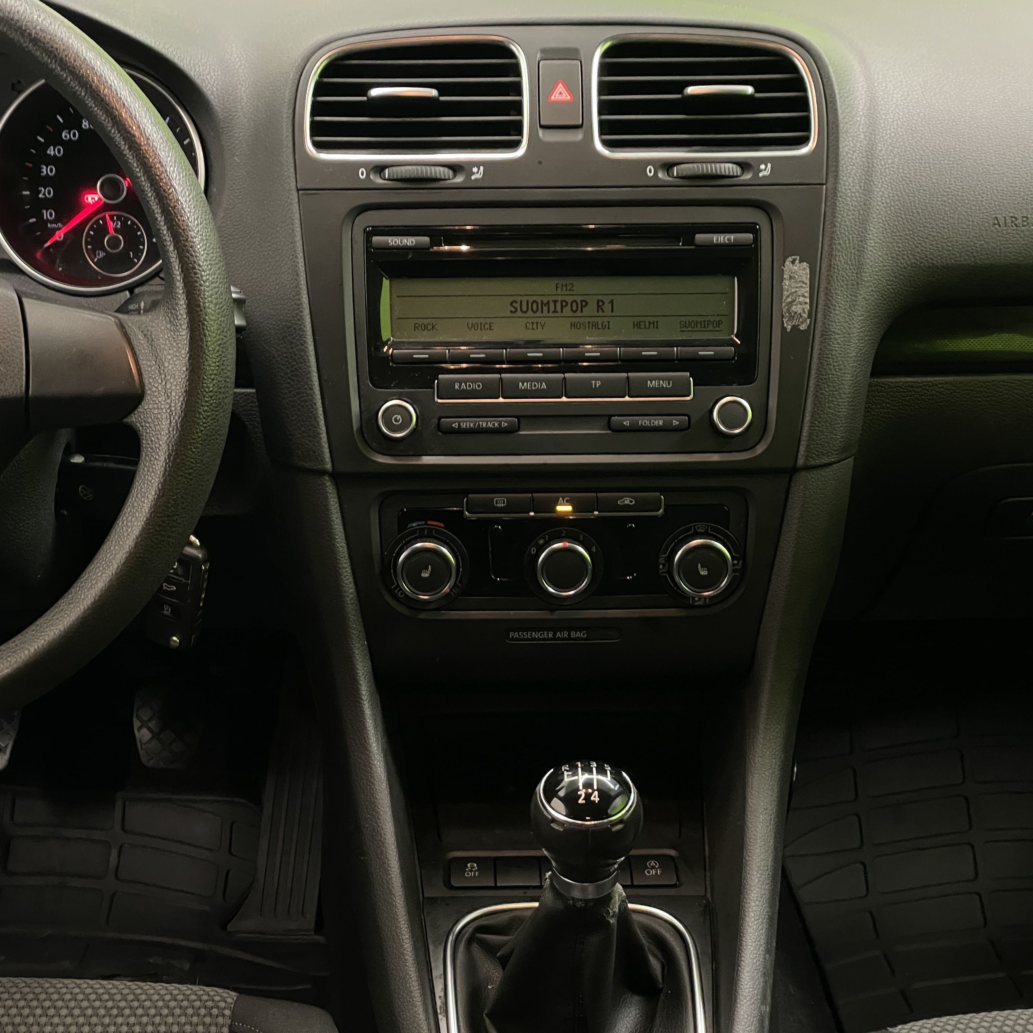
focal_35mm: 62
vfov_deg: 27.7
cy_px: 519
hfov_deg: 27.7
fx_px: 2093
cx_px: 468
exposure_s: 1/33
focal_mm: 6
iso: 640
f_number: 2
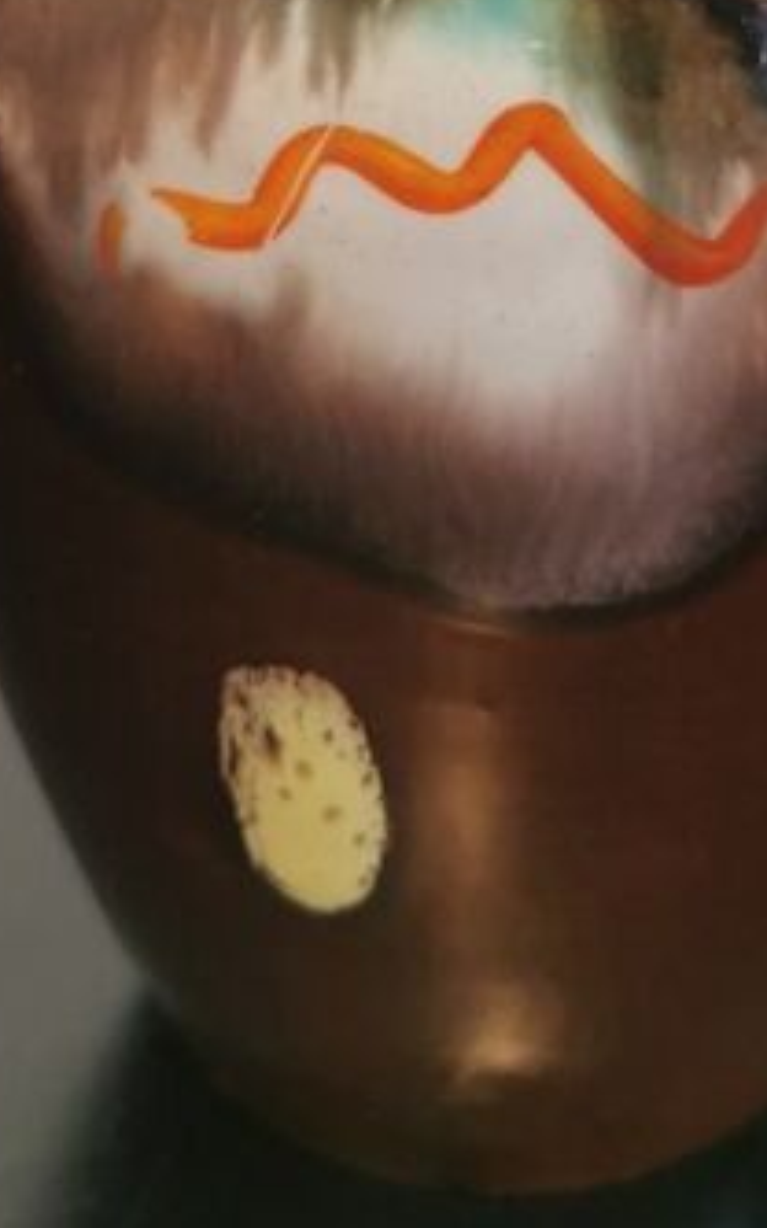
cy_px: -114
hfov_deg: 19.7
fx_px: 2208
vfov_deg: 28.3
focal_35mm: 66
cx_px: 417
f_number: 1.8
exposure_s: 1/50
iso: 200
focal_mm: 5.58
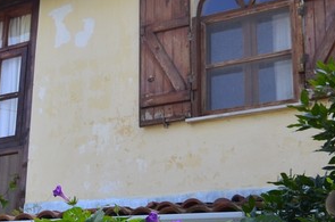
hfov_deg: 26.1
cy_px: 203
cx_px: -12
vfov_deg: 18.2
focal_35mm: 73
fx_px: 677
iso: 400
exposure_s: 1/250
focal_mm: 14
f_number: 9.5
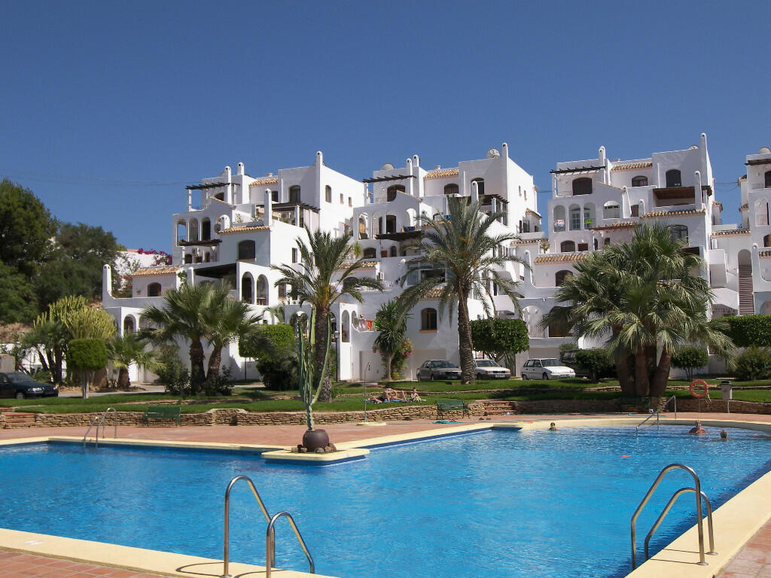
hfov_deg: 46.8
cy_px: 289
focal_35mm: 40
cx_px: 386
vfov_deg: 36.0
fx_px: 891
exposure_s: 1/1250
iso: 50
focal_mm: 8.4
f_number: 3.2
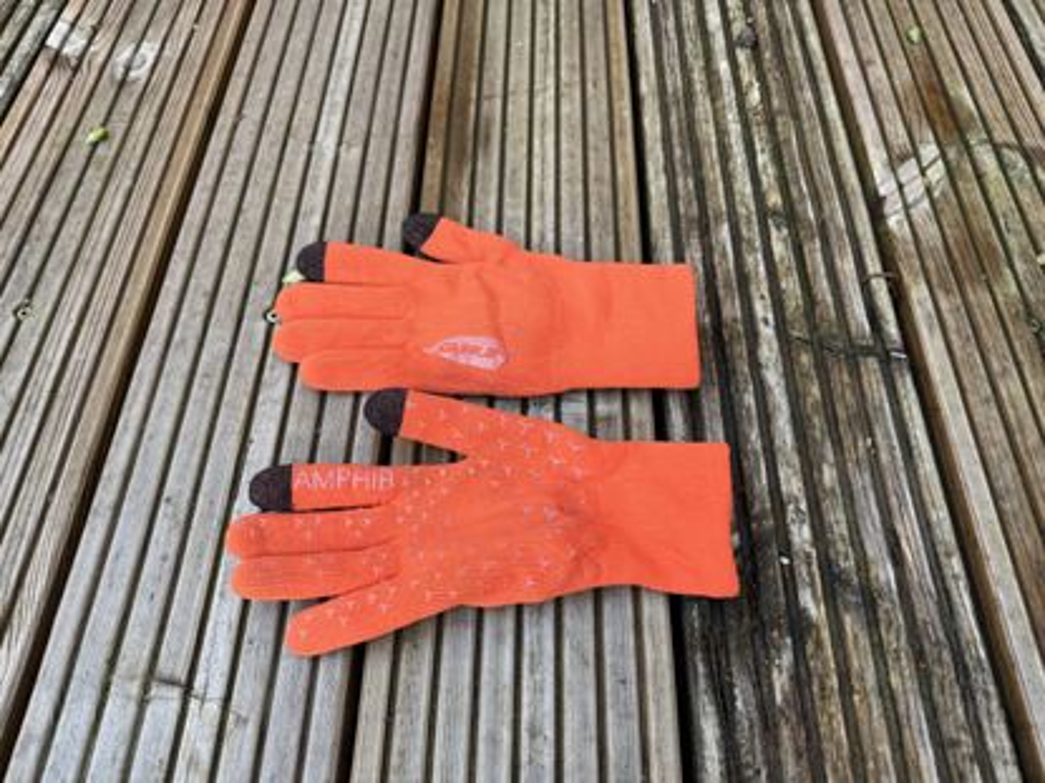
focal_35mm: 24
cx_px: 522
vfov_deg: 56.8
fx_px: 724
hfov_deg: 71.6
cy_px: 392
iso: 125
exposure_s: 1/121
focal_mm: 6.76
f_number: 1.78
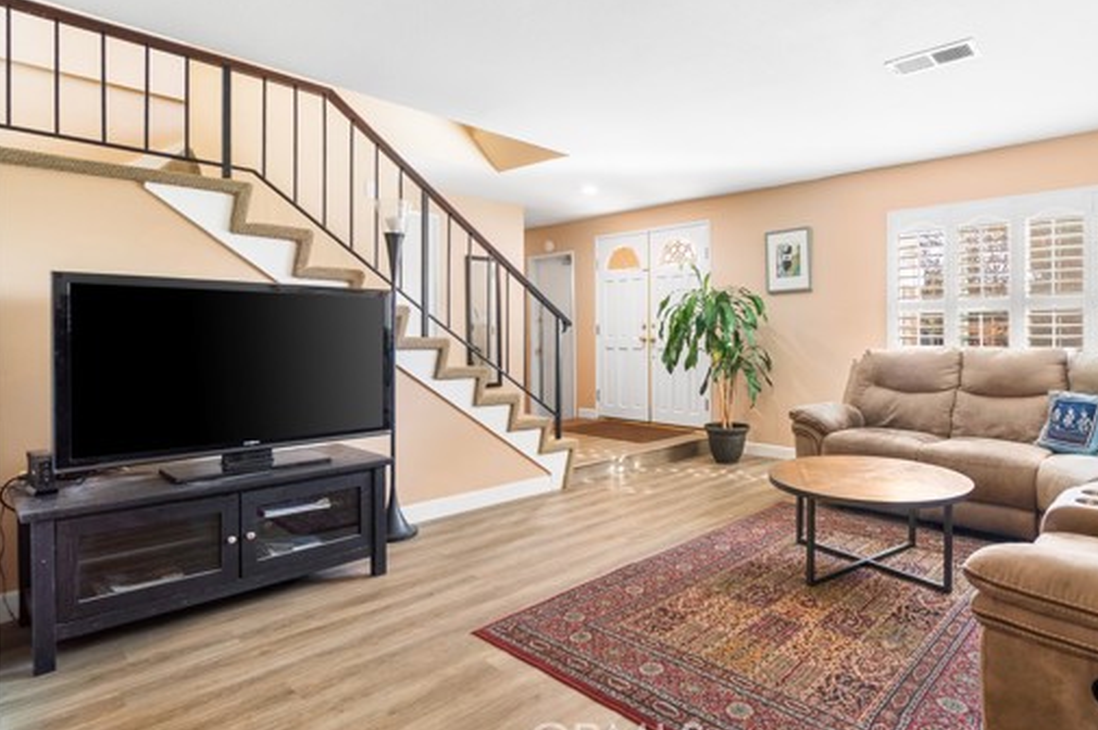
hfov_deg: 85.1
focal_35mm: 19
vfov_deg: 64.2
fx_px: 579
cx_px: 691
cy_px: 311
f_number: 7.1
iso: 100
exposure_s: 1/1.67
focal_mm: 10
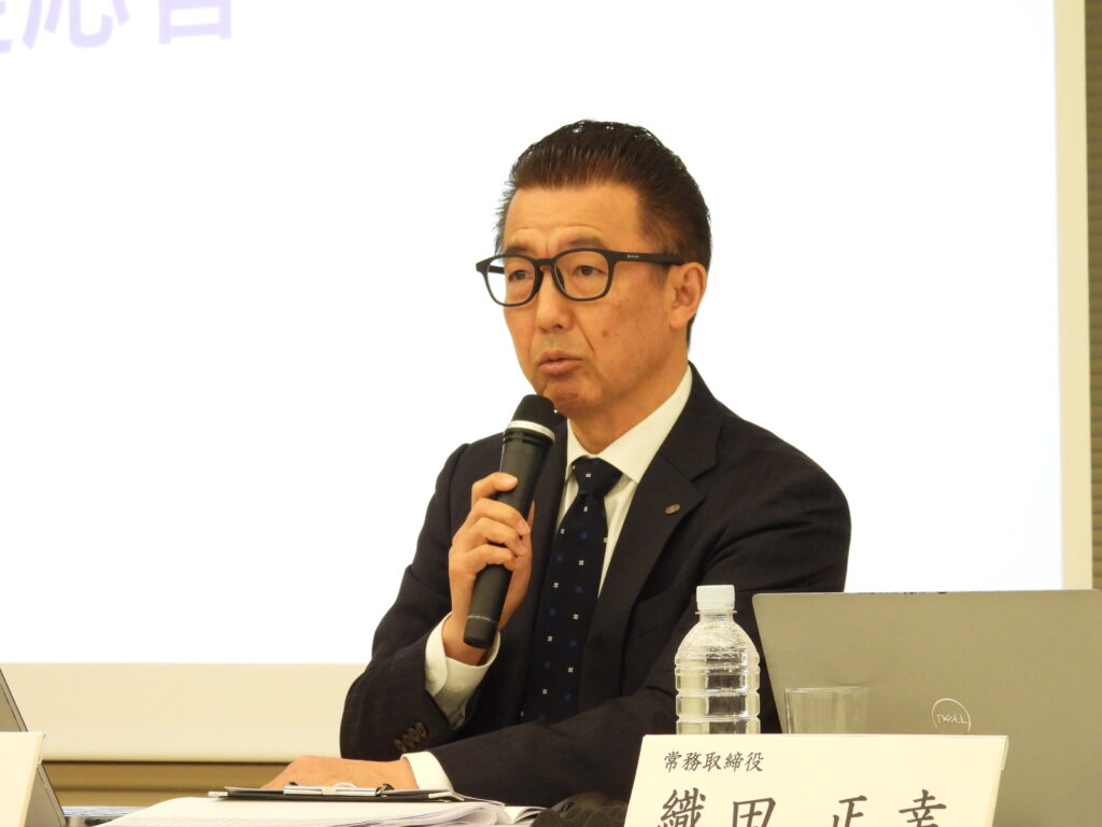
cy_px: 414
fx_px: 6367
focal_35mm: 200
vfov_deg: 7.4
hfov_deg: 9.9
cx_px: 551
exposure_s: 1/60
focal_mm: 35.7
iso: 640
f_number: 4.5
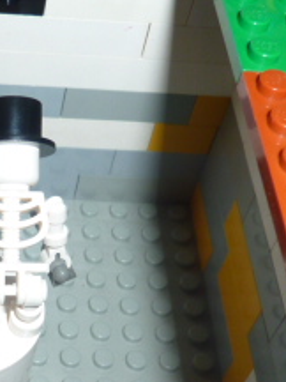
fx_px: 815
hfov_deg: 19.1
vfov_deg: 25.9
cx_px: -32
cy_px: 295
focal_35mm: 74
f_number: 4
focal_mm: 4.1
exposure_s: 1/30
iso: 100
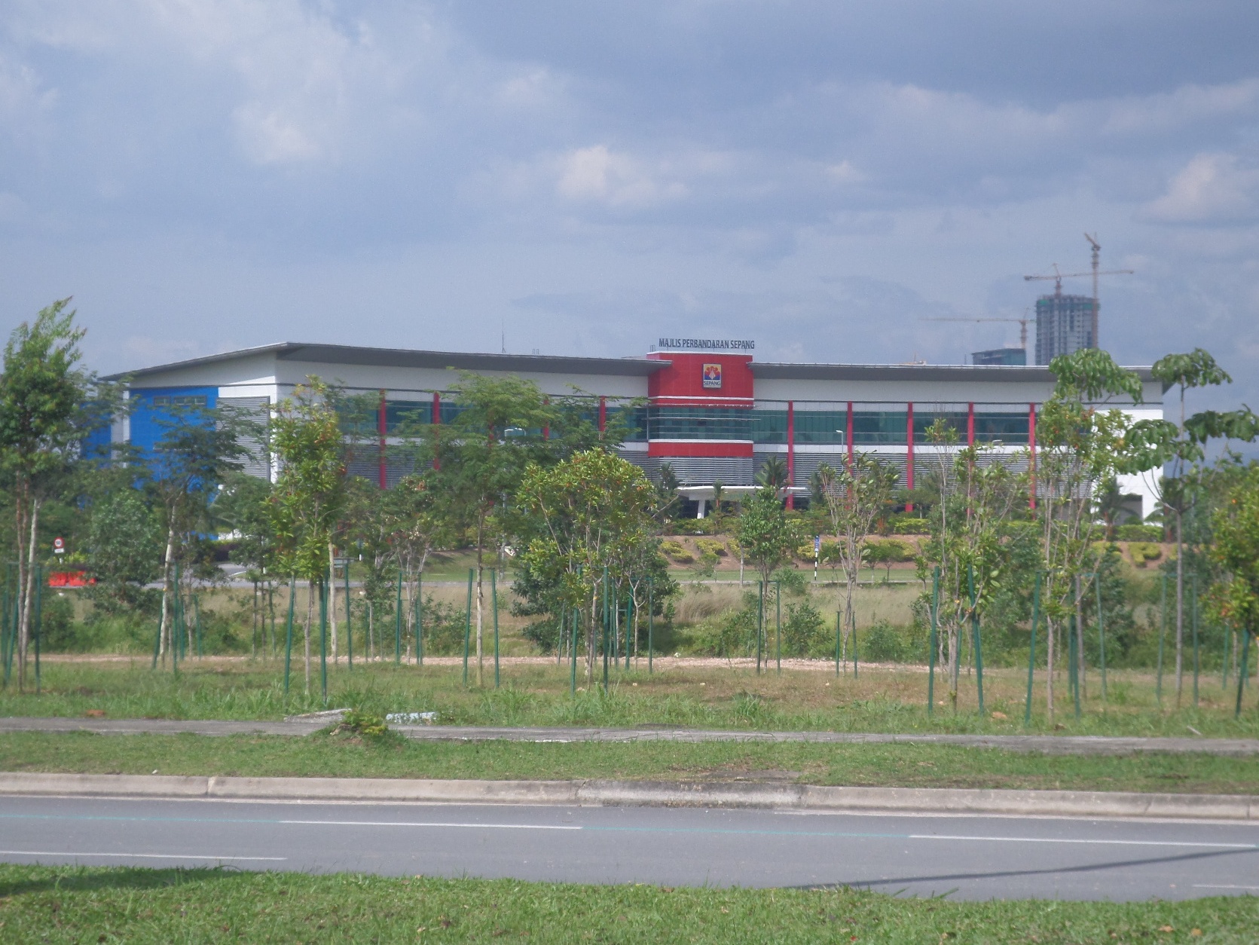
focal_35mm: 81
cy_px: 472
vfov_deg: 18.2
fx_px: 2947
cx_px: 630
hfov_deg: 24.1
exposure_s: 1/750
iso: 80
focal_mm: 14.6
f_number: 4.7
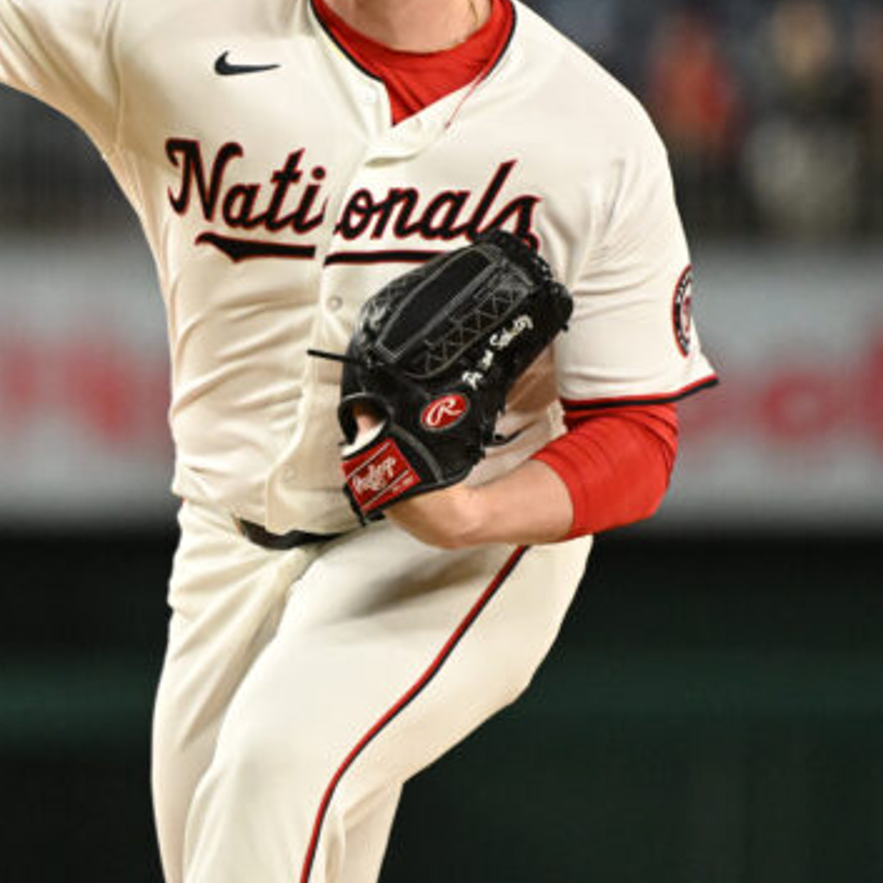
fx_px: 28427
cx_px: 25
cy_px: 136
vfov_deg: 1.8
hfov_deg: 1.8
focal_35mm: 985
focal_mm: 400
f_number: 4
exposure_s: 1/2000
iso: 5000
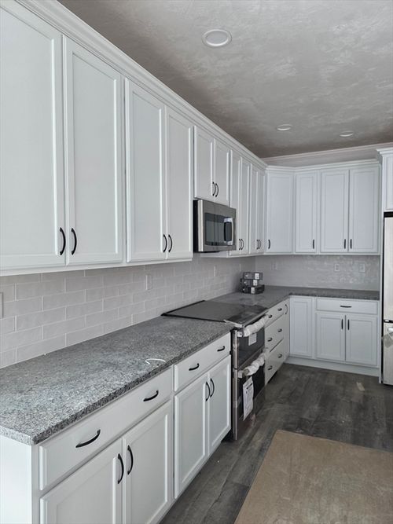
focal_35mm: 23
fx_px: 348
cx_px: 196
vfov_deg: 73.9
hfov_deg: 58.9
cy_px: 262
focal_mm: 6.3
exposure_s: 1/120
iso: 200
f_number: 1.7
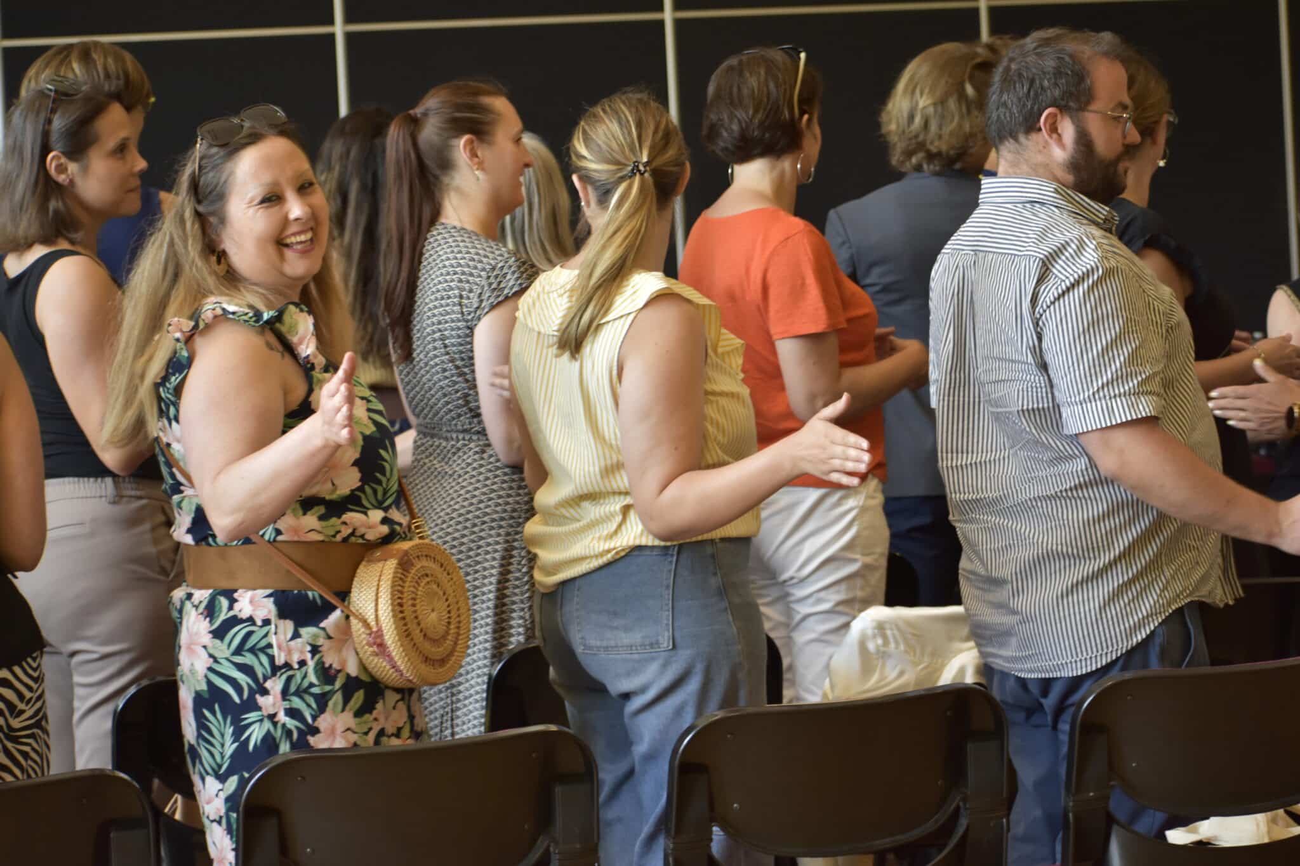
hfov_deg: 19.5
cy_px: 433
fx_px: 3791
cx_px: 650
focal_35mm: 105
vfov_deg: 13.0
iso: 400
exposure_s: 1/80
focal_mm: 70
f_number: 4.5
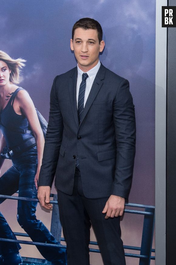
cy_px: 132
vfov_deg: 39.6
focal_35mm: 50
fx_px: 367
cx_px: 88
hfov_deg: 27.0
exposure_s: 1/200
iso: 800
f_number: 6.3
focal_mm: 50
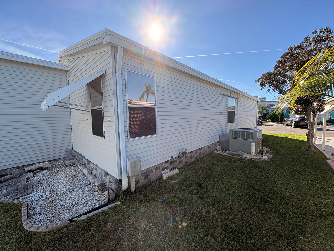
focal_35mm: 14
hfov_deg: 102.1
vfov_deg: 85.7
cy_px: 126
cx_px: 167
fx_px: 135
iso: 50
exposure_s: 1/980
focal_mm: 2.22
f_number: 2.2
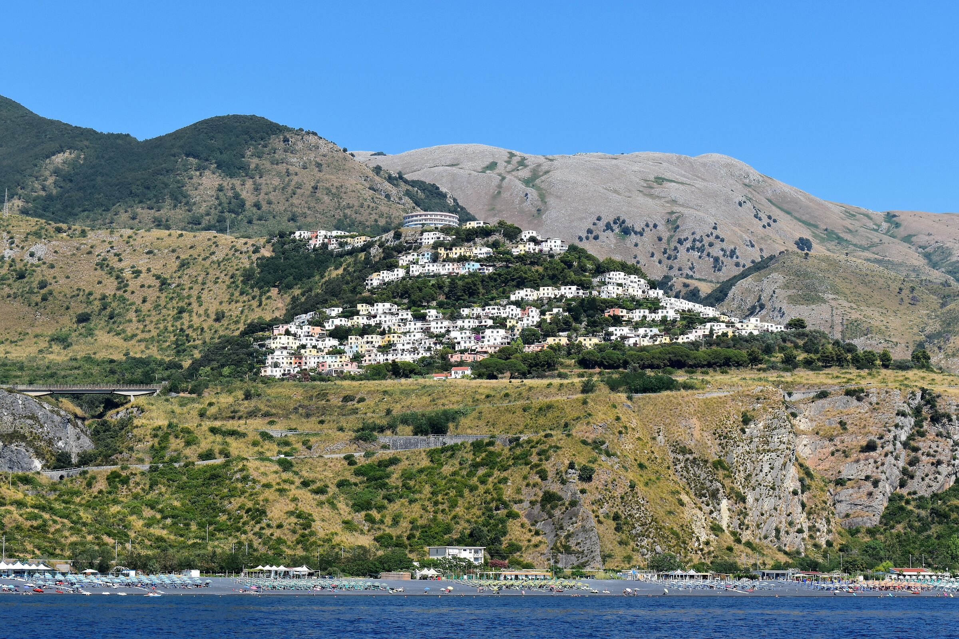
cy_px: 320
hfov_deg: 28.1
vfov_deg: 18.9
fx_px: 1918
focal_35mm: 72
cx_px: 480
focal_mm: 48
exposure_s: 1/500
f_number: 11
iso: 320
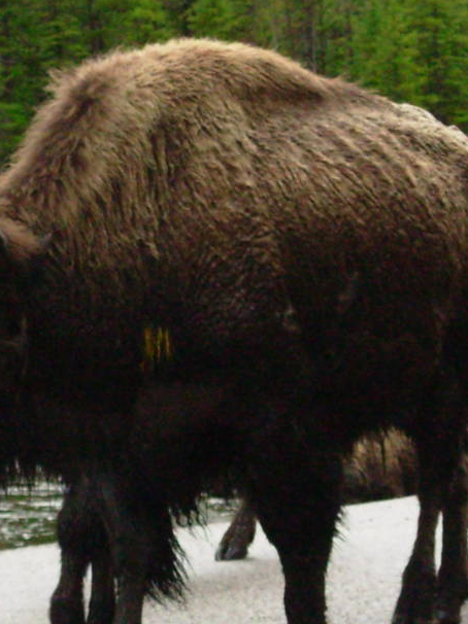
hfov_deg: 6.3
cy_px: 237
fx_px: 4239
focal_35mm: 235
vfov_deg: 8.4
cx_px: 136
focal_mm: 14.7
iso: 200
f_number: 3.8
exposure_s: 1/235
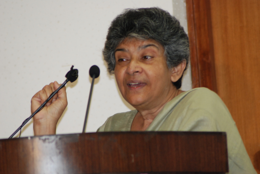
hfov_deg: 5.5
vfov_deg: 3.7
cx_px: 130
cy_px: 87
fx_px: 2712
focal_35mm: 375
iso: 800
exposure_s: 1/60
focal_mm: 250
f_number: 5.3
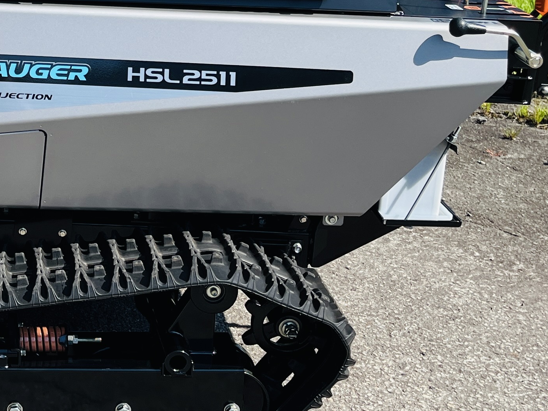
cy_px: 27
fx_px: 1187
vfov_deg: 19.2
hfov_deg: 24.4
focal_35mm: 75
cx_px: -40
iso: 50
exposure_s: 1/2179
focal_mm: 5.1
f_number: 1.6
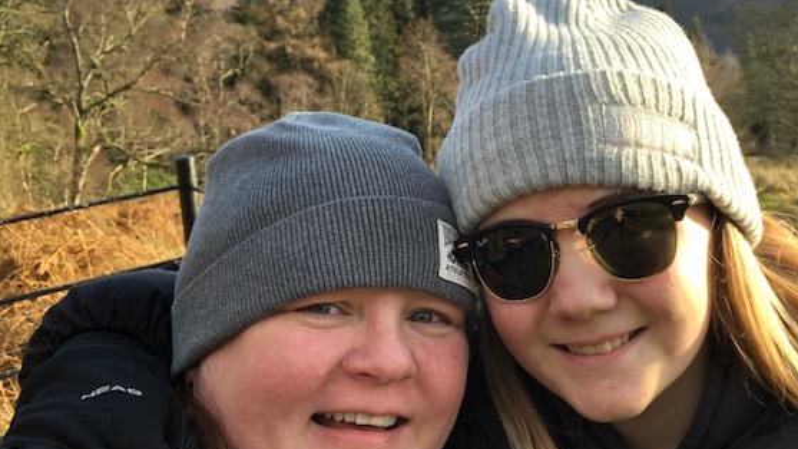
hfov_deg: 43.3
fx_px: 994
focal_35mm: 47
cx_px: 513
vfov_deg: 25.4
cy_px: 243
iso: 32
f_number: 2.2
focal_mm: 2.87
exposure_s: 1/120
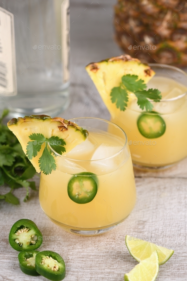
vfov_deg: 19.5
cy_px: 140
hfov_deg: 13.0
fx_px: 818
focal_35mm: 105
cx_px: 94
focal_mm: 105
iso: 64
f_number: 8
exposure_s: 1/100
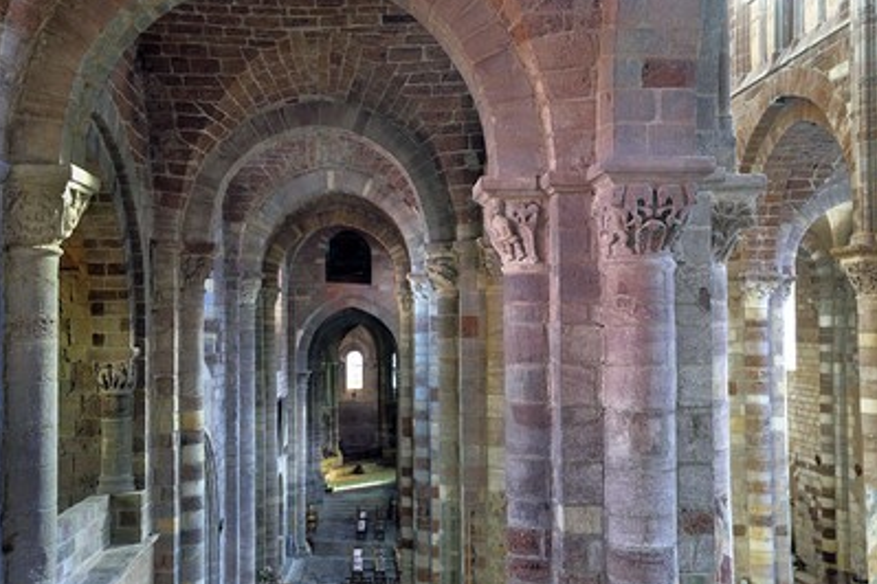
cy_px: 292
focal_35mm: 40
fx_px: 974
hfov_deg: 48.4
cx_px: 420
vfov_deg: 33.4
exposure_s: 1/15
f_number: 7.1
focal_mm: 38
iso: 1600
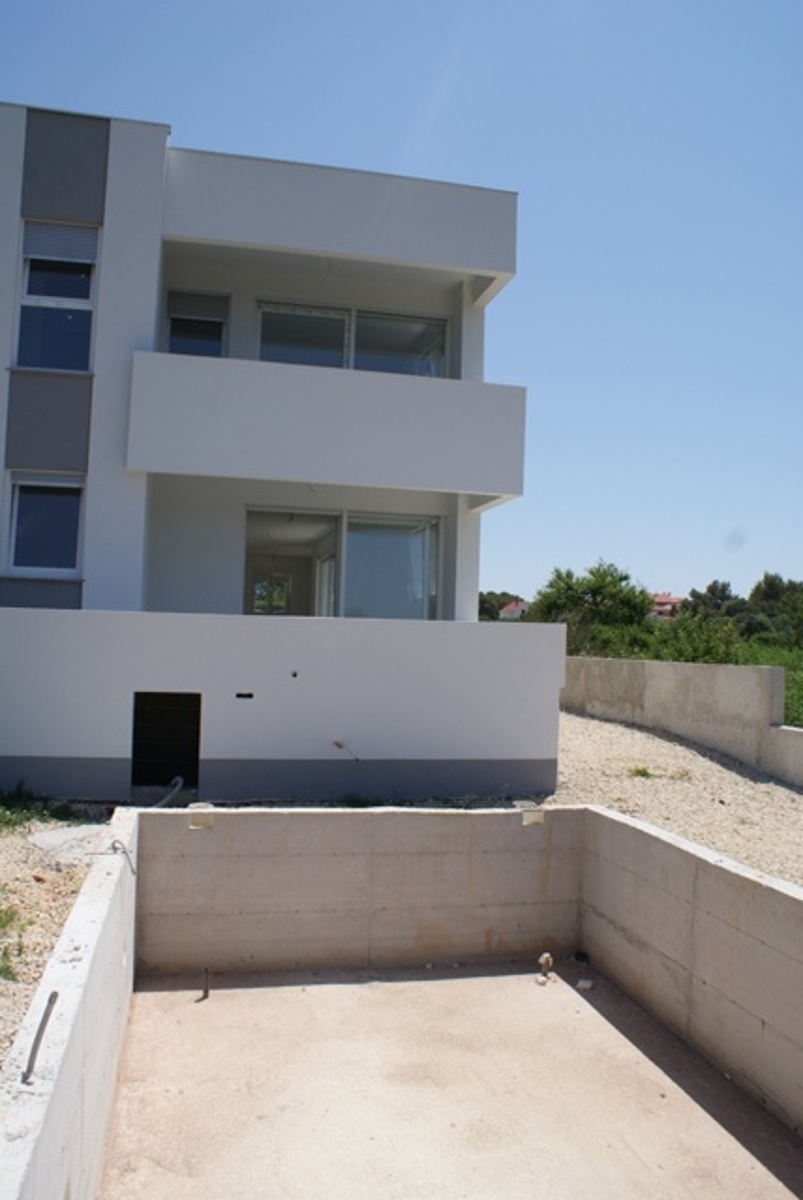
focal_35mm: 27
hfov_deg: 48.0
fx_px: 901
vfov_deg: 67.3
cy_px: 600
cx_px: 402
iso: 100
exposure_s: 1/320
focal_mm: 18
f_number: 10
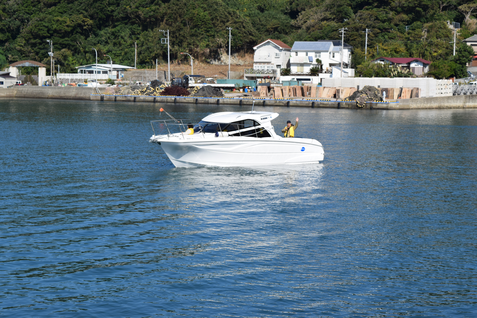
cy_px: 159
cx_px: 238
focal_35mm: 82
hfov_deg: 24.6
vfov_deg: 16.6
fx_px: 1093
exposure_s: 1/500
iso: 200
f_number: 11
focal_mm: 55
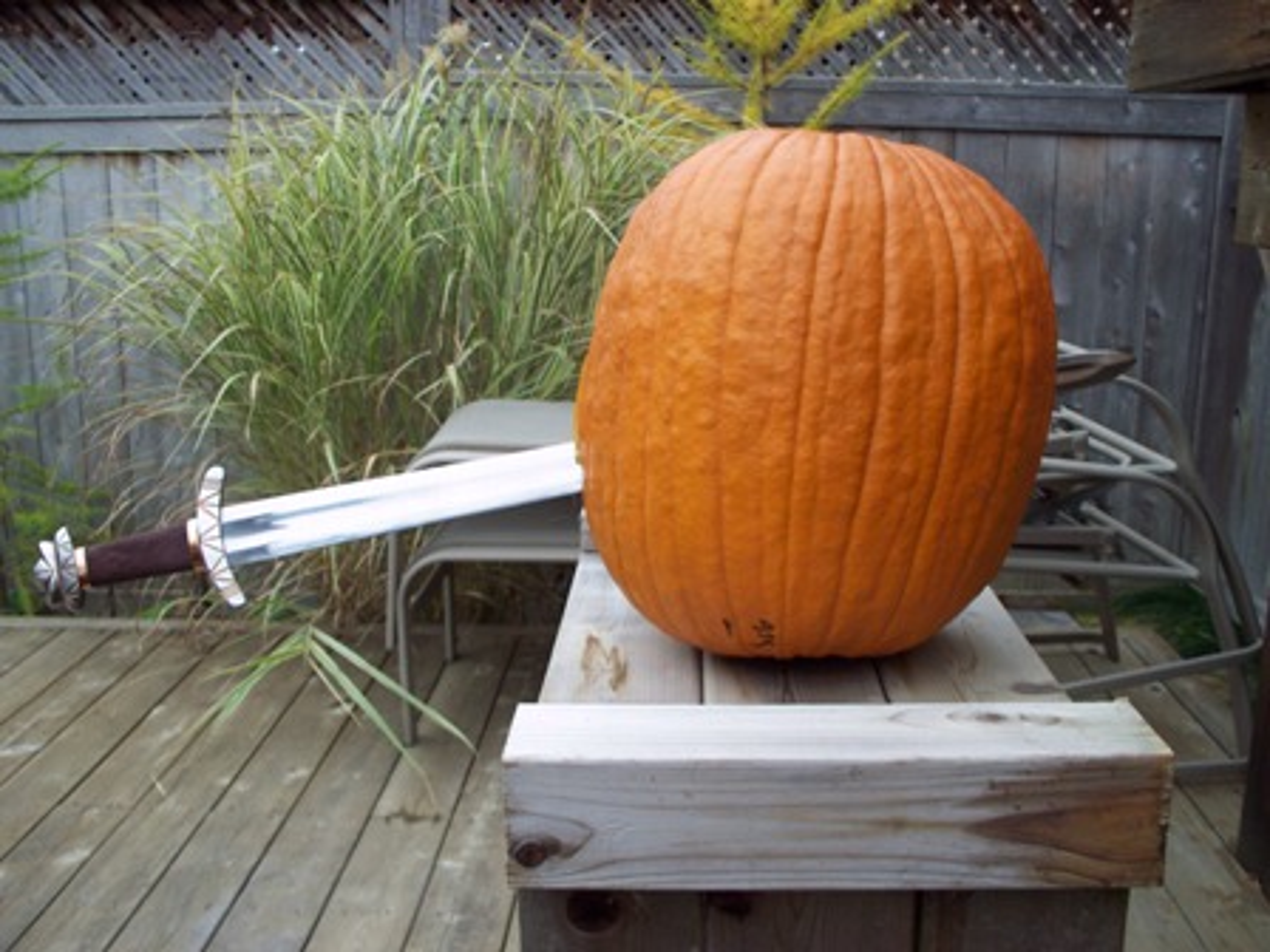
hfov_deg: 51.4
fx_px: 1321
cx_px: 635
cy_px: 476
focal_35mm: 36
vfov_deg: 39.7
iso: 80
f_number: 2.8
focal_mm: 7.54
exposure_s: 1/250
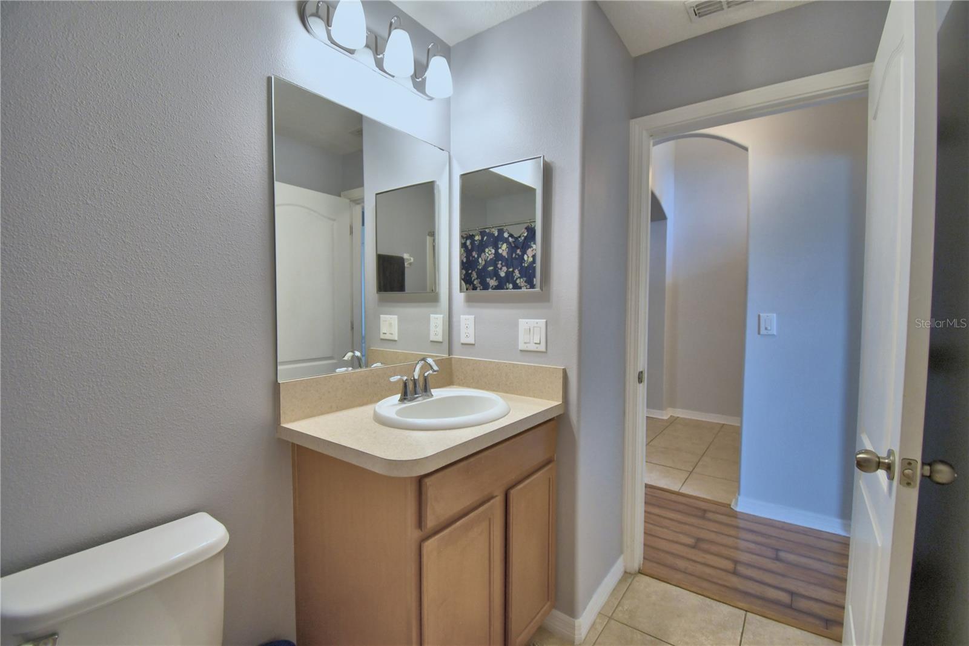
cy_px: 323
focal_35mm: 15
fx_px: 404
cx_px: 484
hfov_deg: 100.4
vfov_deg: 77.3
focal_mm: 10
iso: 400
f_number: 4.5
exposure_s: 1/80
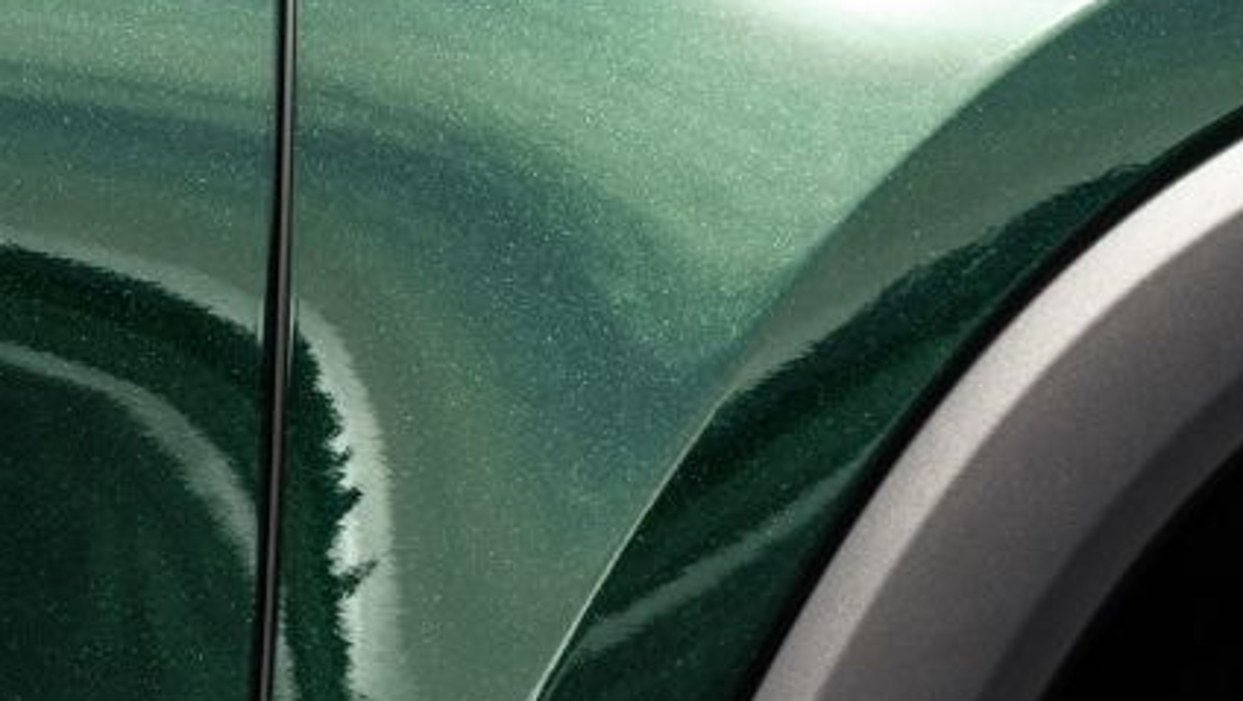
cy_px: 1326
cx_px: 2671
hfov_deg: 3.5
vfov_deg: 2.0
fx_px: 20313
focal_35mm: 616
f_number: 4.5
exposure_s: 1/2000
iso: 200
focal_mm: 130
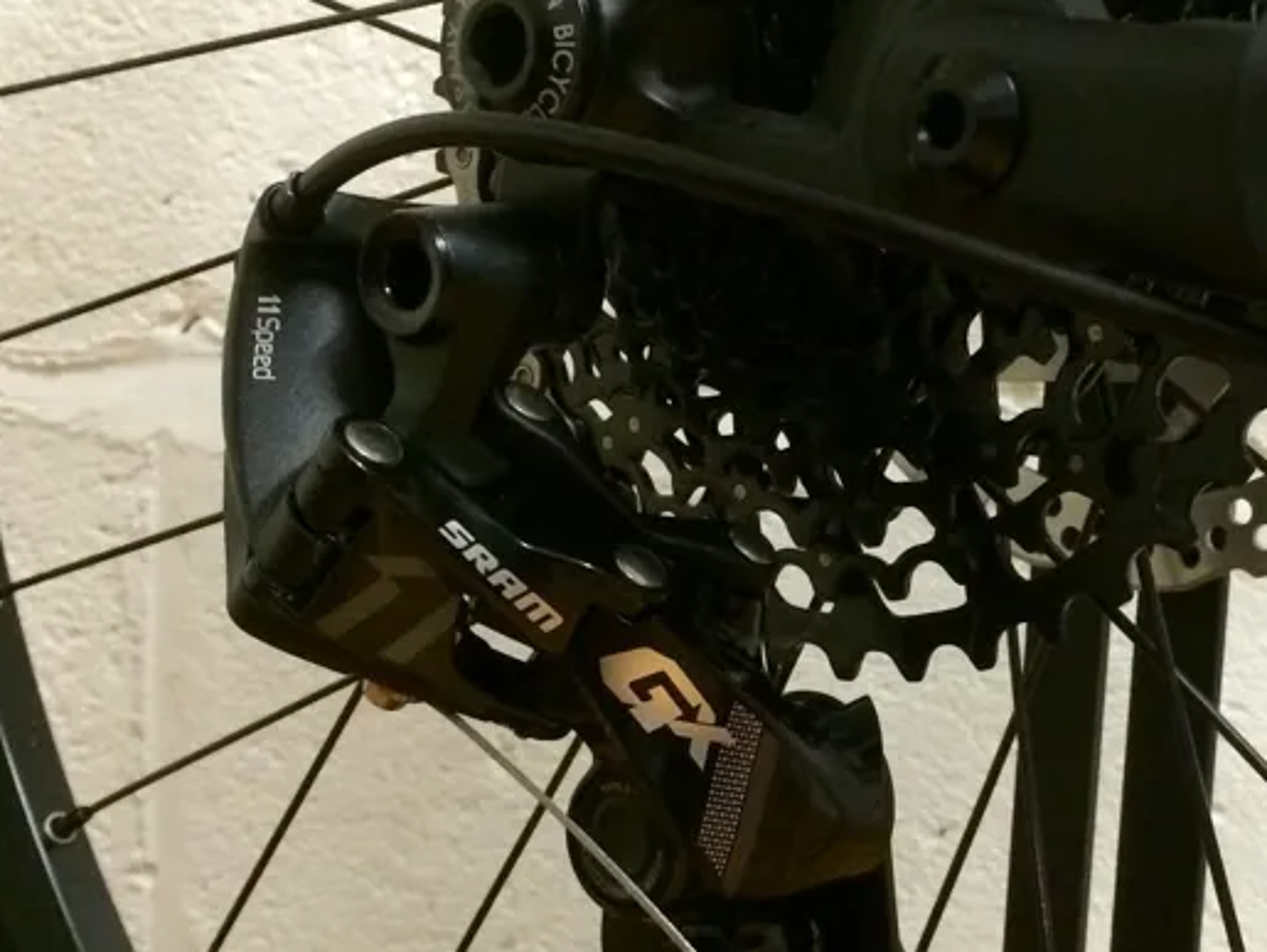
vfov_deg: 24.4
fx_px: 2198
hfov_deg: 31.6
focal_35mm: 60
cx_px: 957
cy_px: 546
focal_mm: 4.15
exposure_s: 1/17
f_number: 2.2
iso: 320
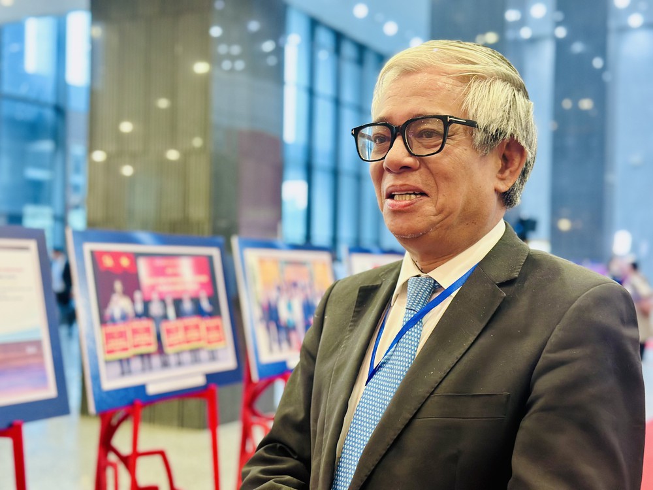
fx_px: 905
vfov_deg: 30.3
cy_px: 245
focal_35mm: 48
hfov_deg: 39.7
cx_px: 326
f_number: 1.78
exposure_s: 1/33
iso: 250
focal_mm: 6.86
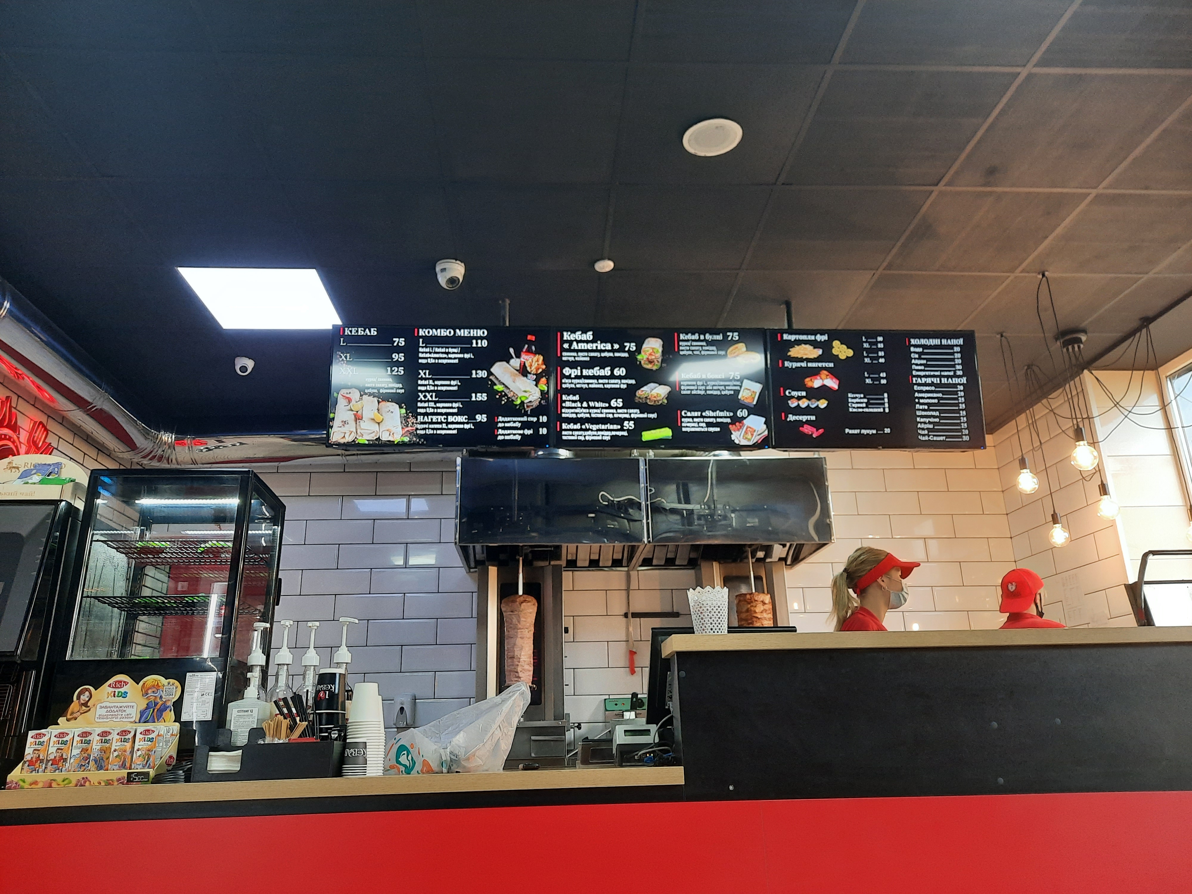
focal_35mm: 25
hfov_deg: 69.4
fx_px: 861
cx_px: 596
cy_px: 447
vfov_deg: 54.9
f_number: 2
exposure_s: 1/50
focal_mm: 4.6
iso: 200
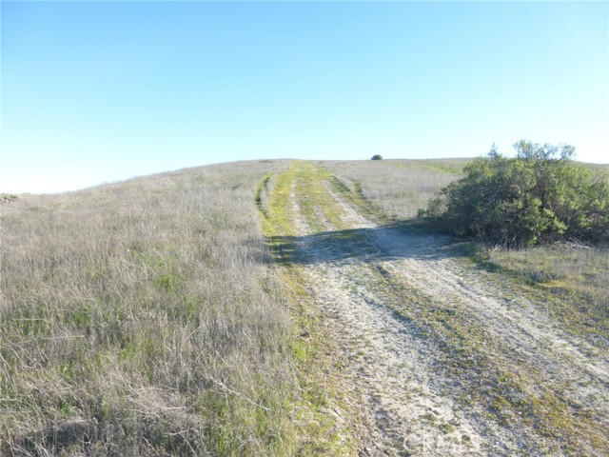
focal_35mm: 24
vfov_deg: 56.8
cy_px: 228
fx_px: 422
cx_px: 304
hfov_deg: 71.6
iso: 100
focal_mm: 4.3
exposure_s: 1/250
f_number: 4
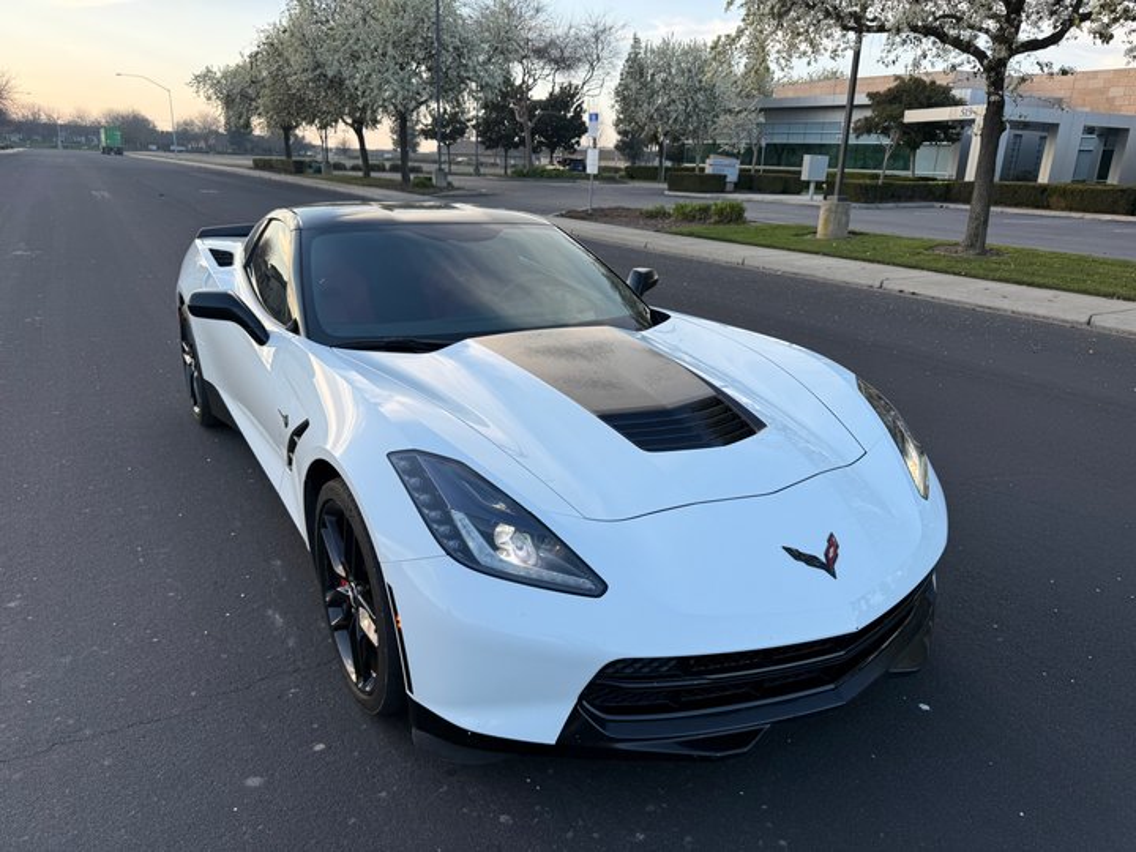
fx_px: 788
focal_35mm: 24
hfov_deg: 71.6
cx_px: 568
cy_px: 426
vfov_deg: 56.8
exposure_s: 1/909
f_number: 1.78
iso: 80
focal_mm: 6.76
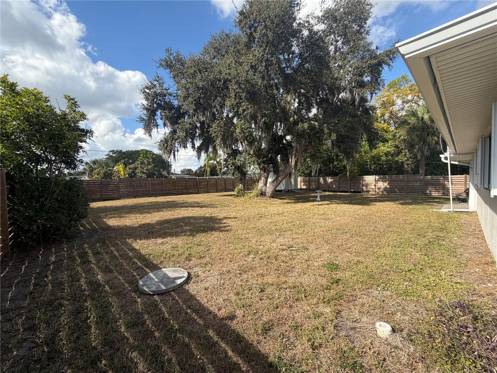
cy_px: 186
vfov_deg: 85.7
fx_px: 201
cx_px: 248
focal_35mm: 14
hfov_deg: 102.1
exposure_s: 1/770
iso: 40
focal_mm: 2.22
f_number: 2.2
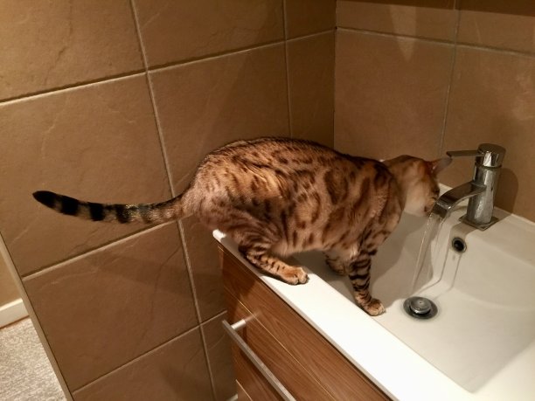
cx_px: 268
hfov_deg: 61.7
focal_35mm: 29
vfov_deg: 48.2
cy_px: 200
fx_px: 448
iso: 100
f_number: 2.2
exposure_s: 1/17
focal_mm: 4.15
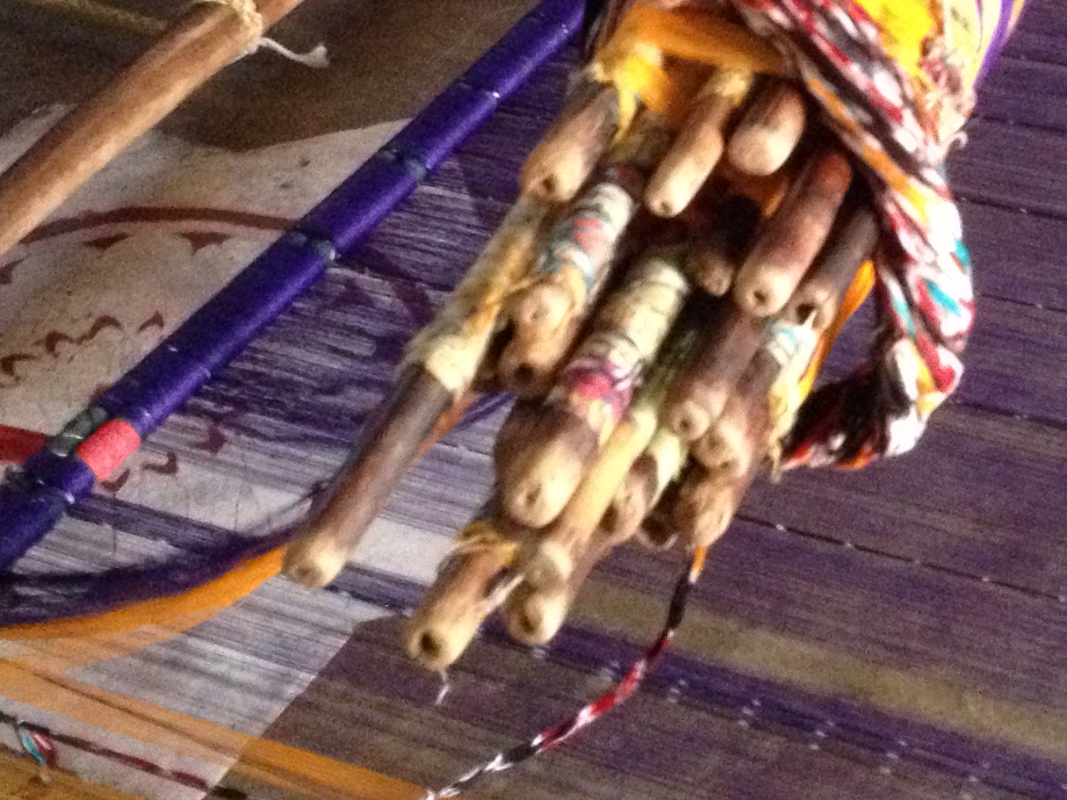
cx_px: 875
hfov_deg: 20.6
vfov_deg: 15.5
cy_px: 63
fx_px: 2897
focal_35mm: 94
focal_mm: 4.28
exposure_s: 1/15
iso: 500
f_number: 2.4
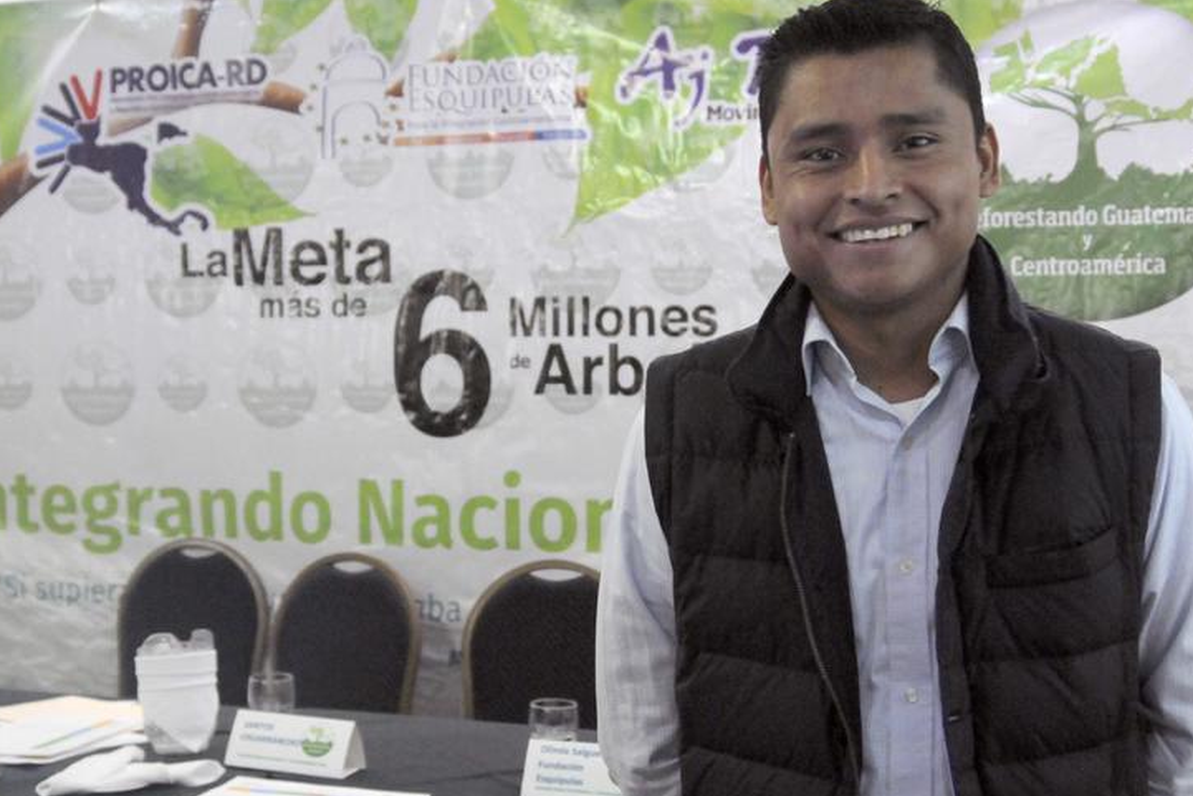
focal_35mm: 61
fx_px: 2010
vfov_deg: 22.4
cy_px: 426
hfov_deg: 33.0
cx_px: 683
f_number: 3.5
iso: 2500
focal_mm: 31
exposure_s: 1/125
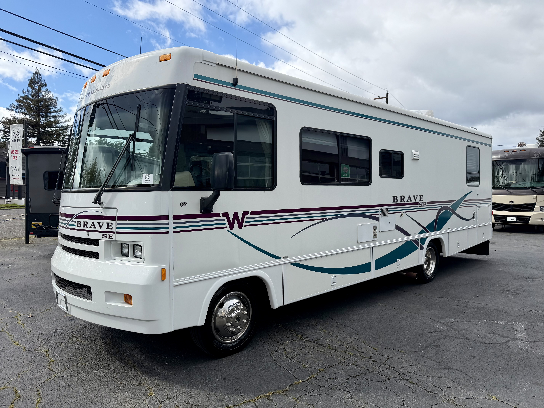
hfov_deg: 71.6
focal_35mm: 24
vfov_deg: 56.8
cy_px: 204
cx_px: 272
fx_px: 377
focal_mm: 6.76
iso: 80
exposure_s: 1/3279
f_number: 1.78
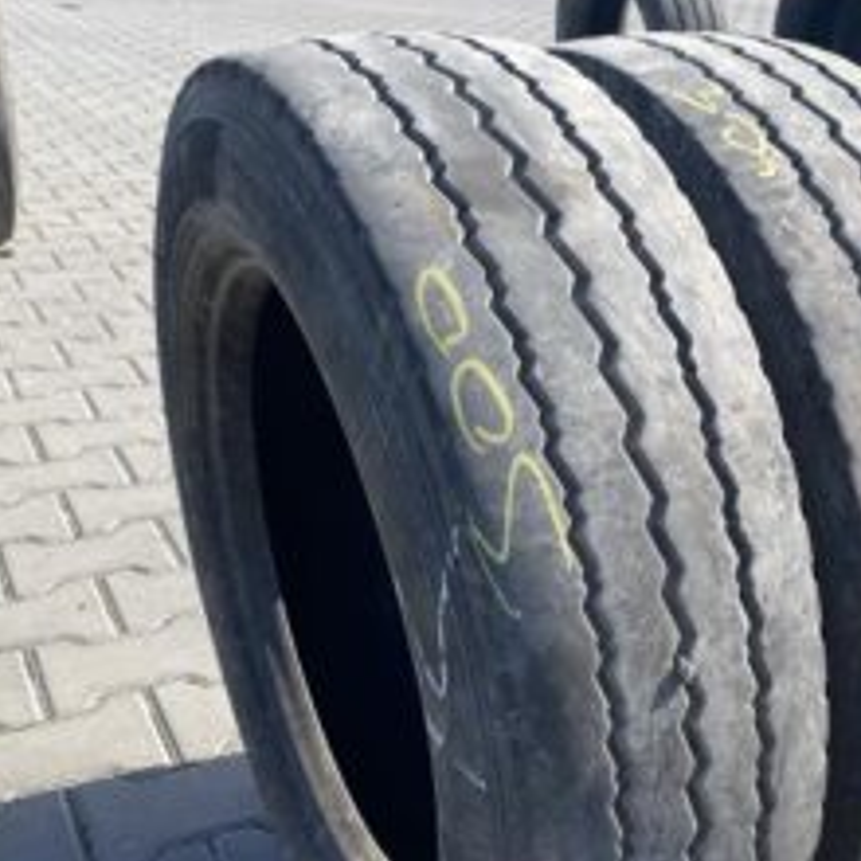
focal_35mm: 45
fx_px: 1266
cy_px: 620
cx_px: 642
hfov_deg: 36.7
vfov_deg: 36.9
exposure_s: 1/1330
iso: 32
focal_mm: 4.25
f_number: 1.8
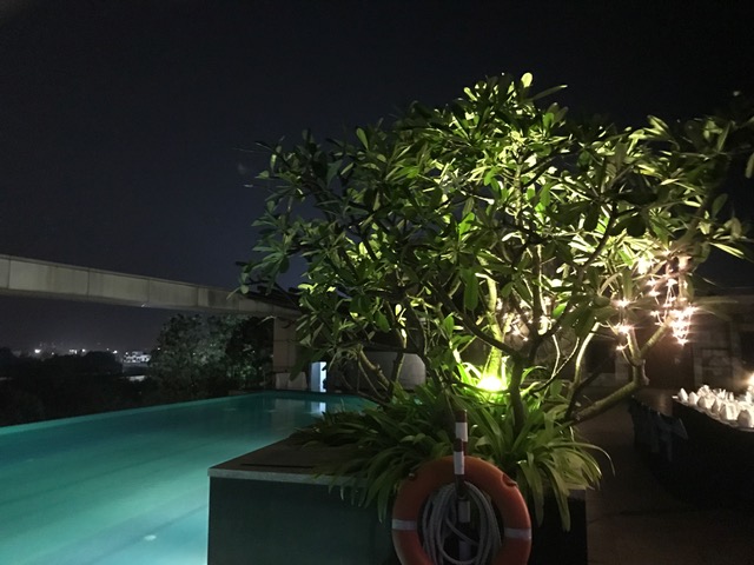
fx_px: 610
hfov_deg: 63.4
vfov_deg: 49.7
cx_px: 377
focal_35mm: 28
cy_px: 282
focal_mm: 3.99
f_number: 1.8
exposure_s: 1/4
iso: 250
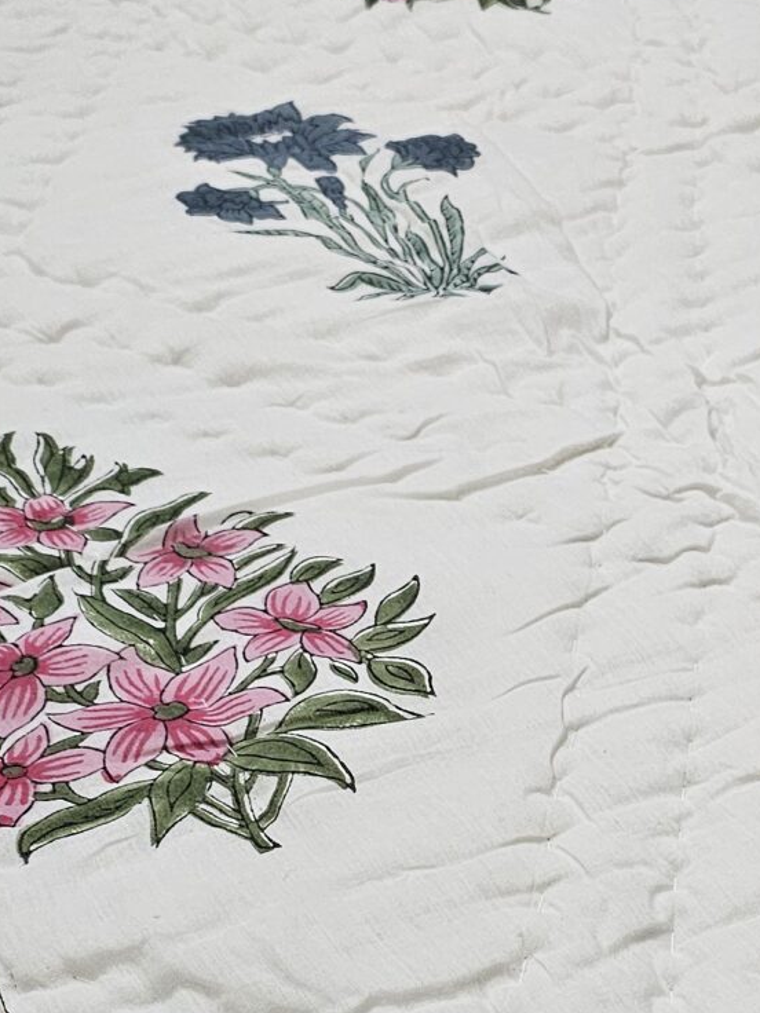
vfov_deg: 24.1
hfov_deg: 17.9
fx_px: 2342
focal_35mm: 80
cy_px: 772
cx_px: 800
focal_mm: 6.3
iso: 400
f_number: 1.7
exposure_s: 1/100
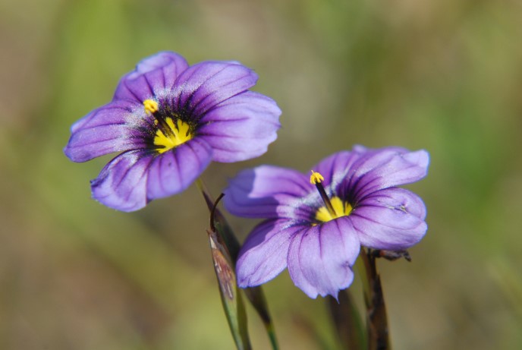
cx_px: 261
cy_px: 175
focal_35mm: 158
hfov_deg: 13.0
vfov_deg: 8.7
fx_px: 2287
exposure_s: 1/400
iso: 400
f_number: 10
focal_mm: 105
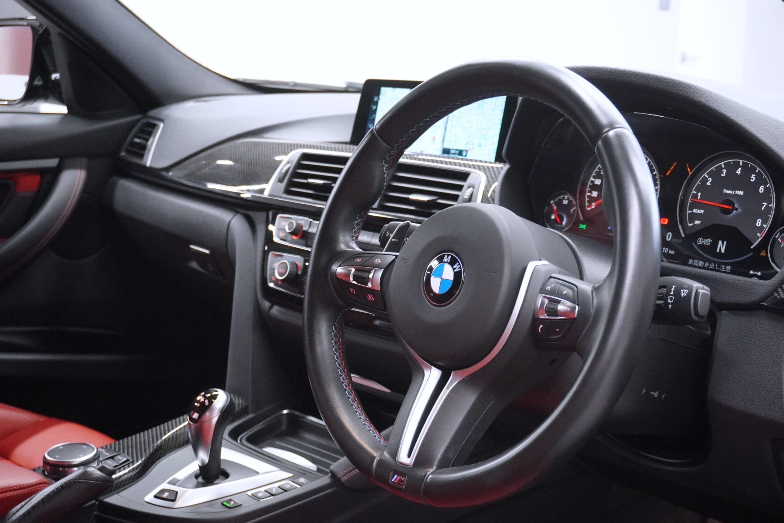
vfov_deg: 26.0
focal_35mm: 52
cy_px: 265
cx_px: 396
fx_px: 1132
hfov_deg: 38.2
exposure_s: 1/80
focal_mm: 34
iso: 6400
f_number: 5
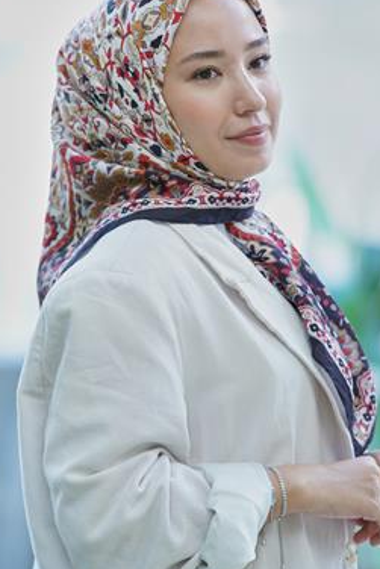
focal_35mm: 210
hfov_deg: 6.5
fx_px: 3322
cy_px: 235
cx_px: 186
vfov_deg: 9.8
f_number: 4
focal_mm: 170
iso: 500
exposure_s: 1/125
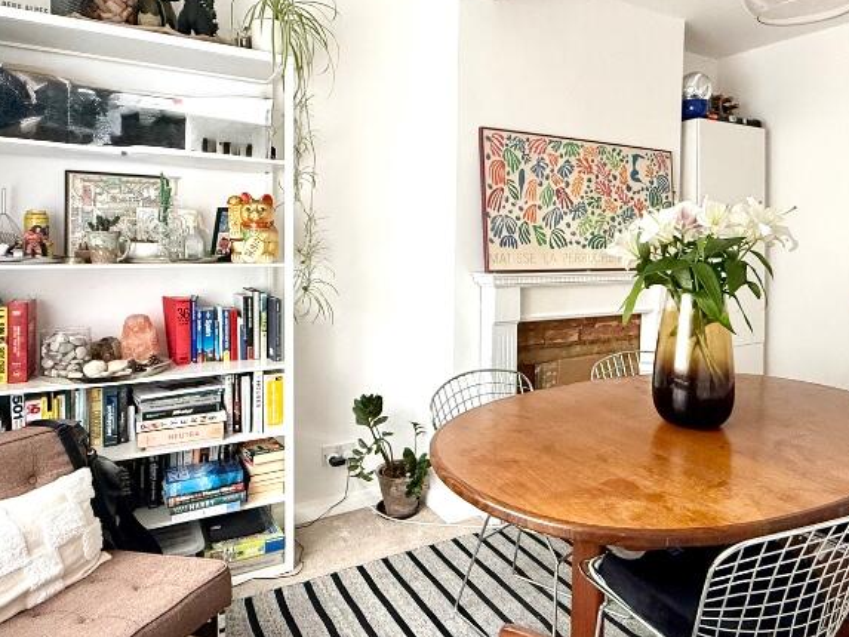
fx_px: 613
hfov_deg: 68.9
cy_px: 265
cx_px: 492
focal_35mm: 25
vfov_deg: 54.6
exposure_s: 1/98
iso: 320
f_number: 2.2
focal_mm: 2.22
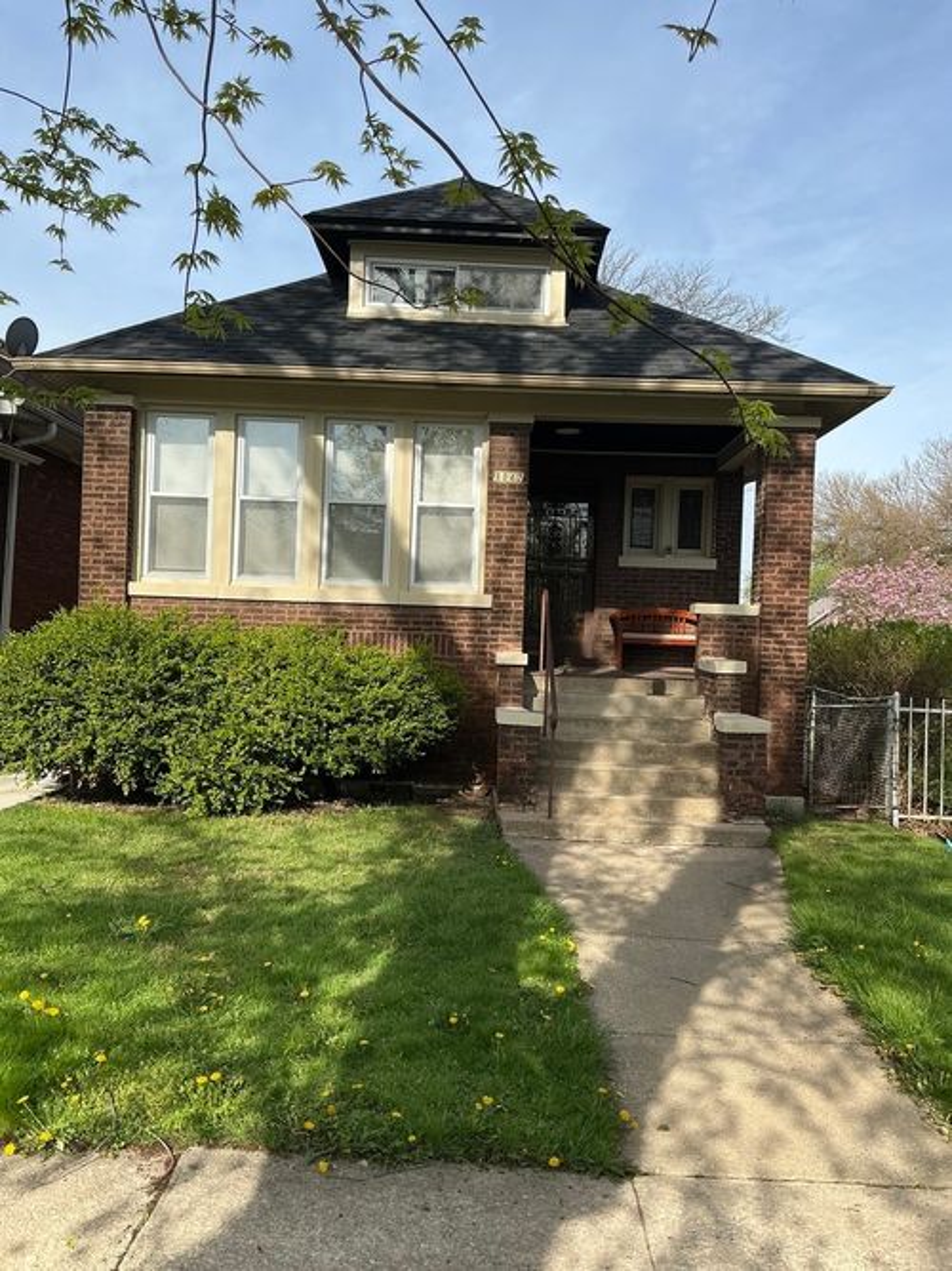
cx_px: 476
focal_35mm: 28
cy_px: 636
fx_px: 1027
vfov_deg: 63.5
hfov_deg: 49.7
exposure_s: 1/1144
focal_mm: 3
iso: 25
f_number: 1.8
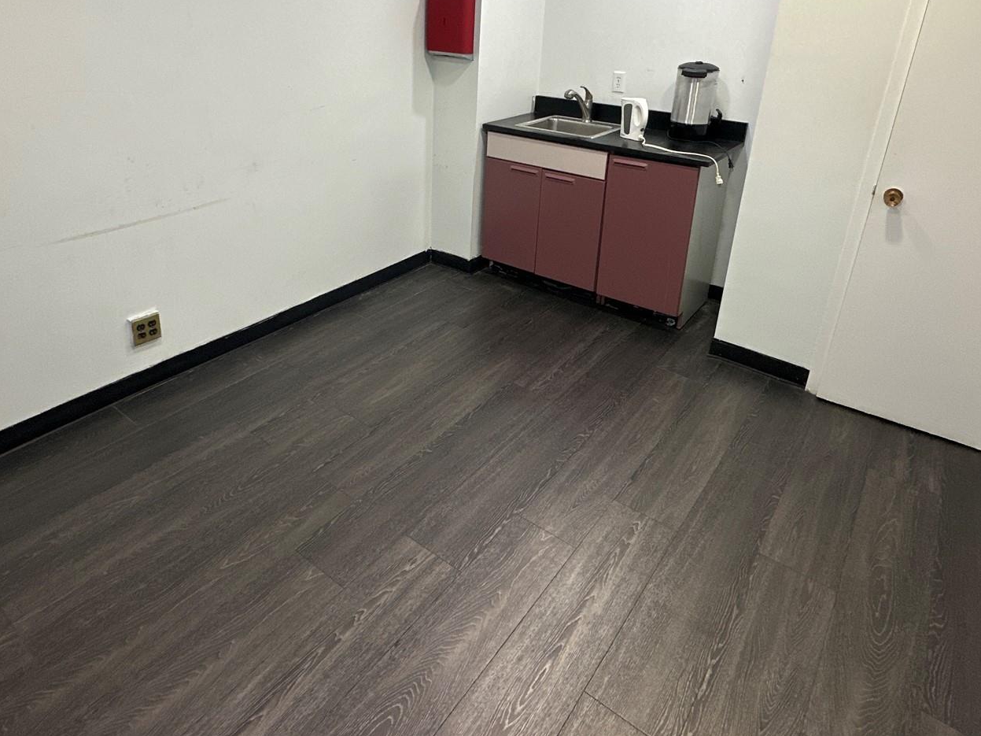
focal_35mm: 23
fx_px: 652
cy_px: 242
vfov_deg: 57.5
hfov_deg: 73.9
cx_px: 463
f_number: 2.2
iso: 200
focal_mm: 2.22
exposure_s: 1/120
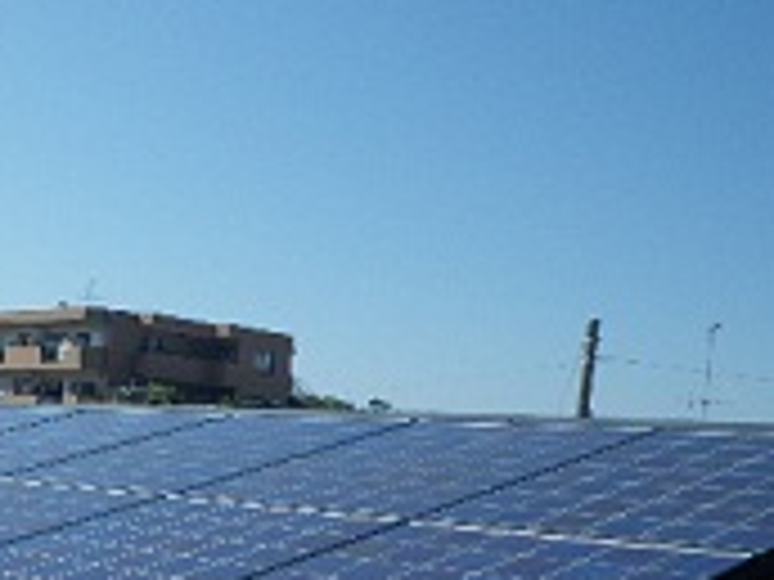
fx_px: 1453
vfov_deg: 22.3
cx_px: 40
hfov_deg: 28.4
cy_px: 468
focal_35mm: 65
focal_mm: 5
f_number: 4.2
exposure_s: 1/400
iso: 50
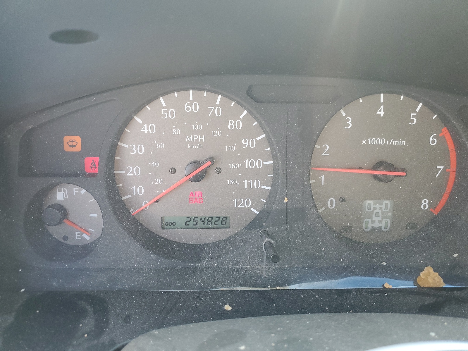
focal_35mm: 26
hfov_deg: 67.3
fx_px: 352
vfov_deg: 53.1
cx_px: 234
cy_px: 176
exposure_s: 1/120
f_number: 1.5
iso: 73
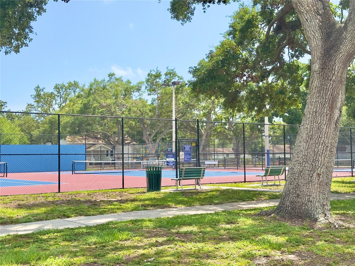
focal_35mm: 48
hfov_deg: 39.7
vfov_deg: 30.3
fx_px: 492
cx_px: 178
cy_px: 133
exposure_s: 1/3472
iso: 64
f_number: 1.78
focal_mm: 6.86
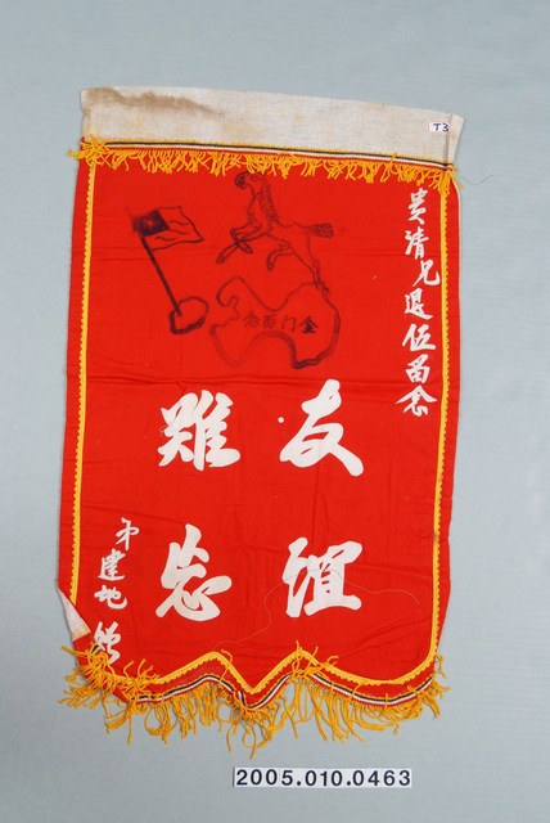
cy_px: 412
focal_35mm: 57
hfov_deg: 23.8
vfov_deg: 35.0
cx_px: 275
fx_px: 1303
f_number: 8
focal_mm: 38
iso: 100
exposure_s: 1/125
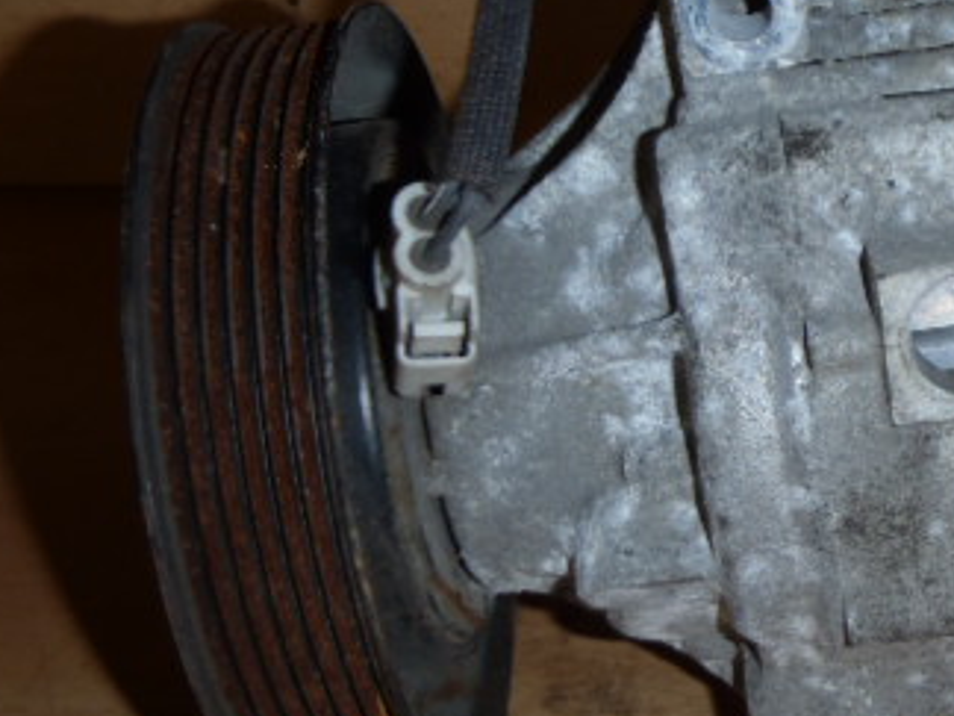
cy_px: 336
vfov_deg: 19.6
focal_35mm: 75
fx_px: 2067
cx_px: 851
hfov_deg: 25.2
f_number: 4.6
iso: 100
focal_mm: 6.83
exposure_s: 1/40
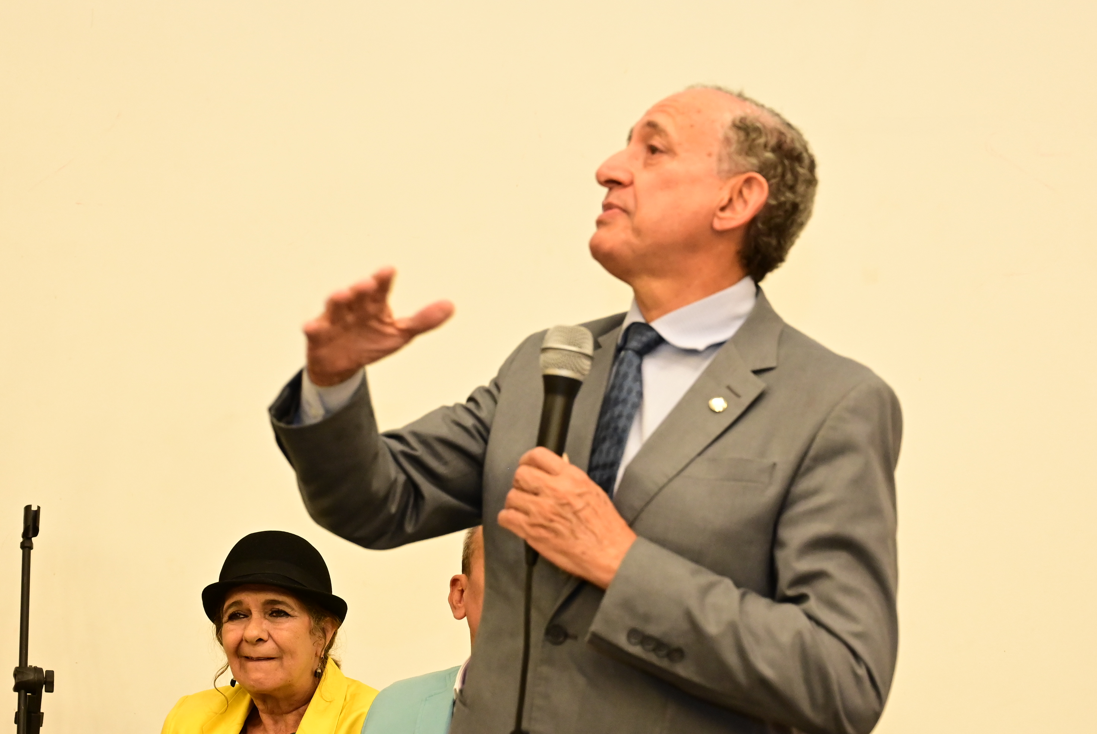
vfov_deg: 16.1
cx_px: 548
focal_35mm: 85
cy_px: 367
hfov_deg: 23.9
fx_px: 2592
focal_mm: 57
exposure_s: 1/125
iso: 3200
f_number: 4.5
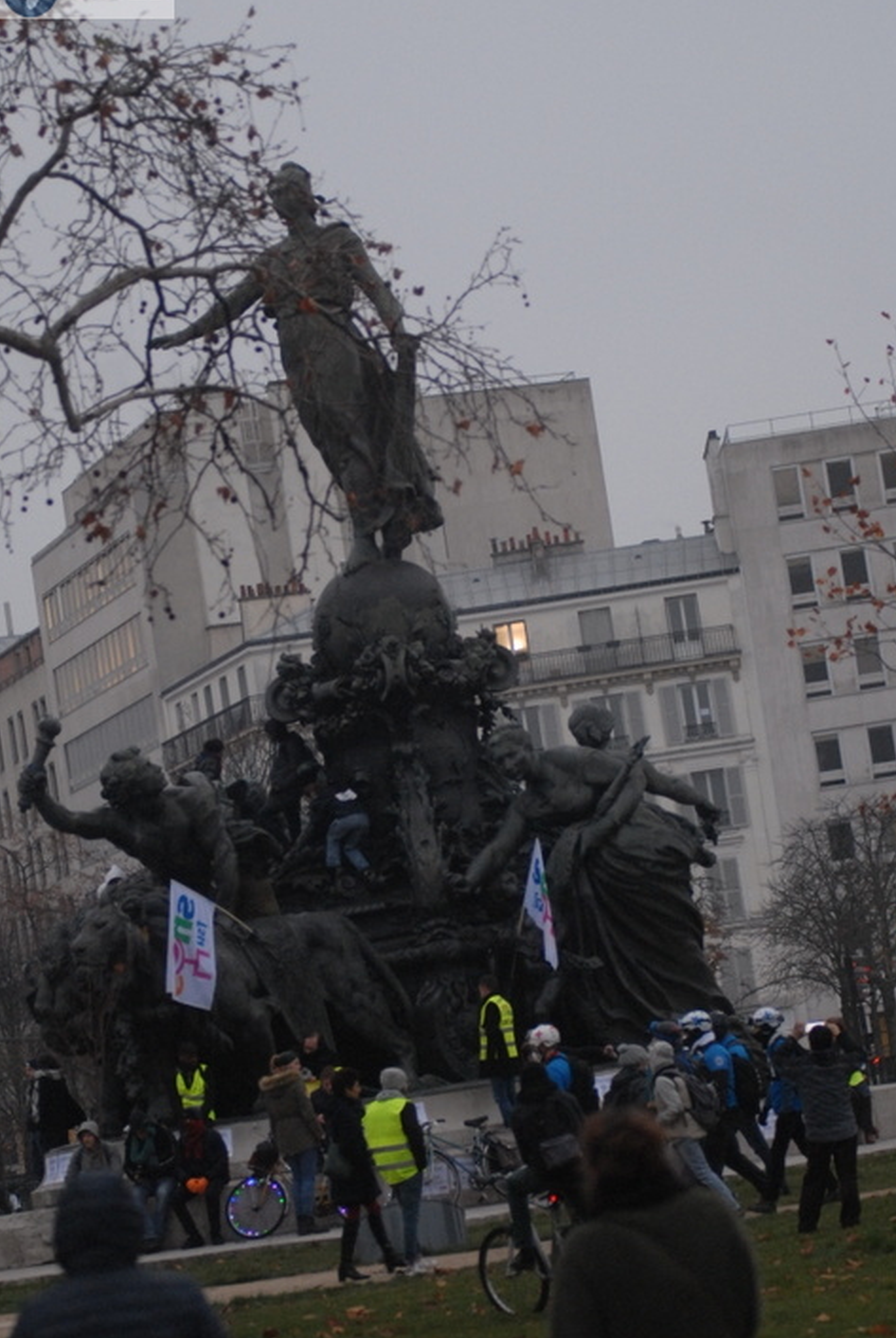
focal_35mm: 136
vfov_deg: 15.1
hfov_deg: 10.1
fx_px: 5060
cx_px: 424
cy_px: 688
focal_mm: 80
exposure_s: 1/80
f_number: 2.8
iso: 800
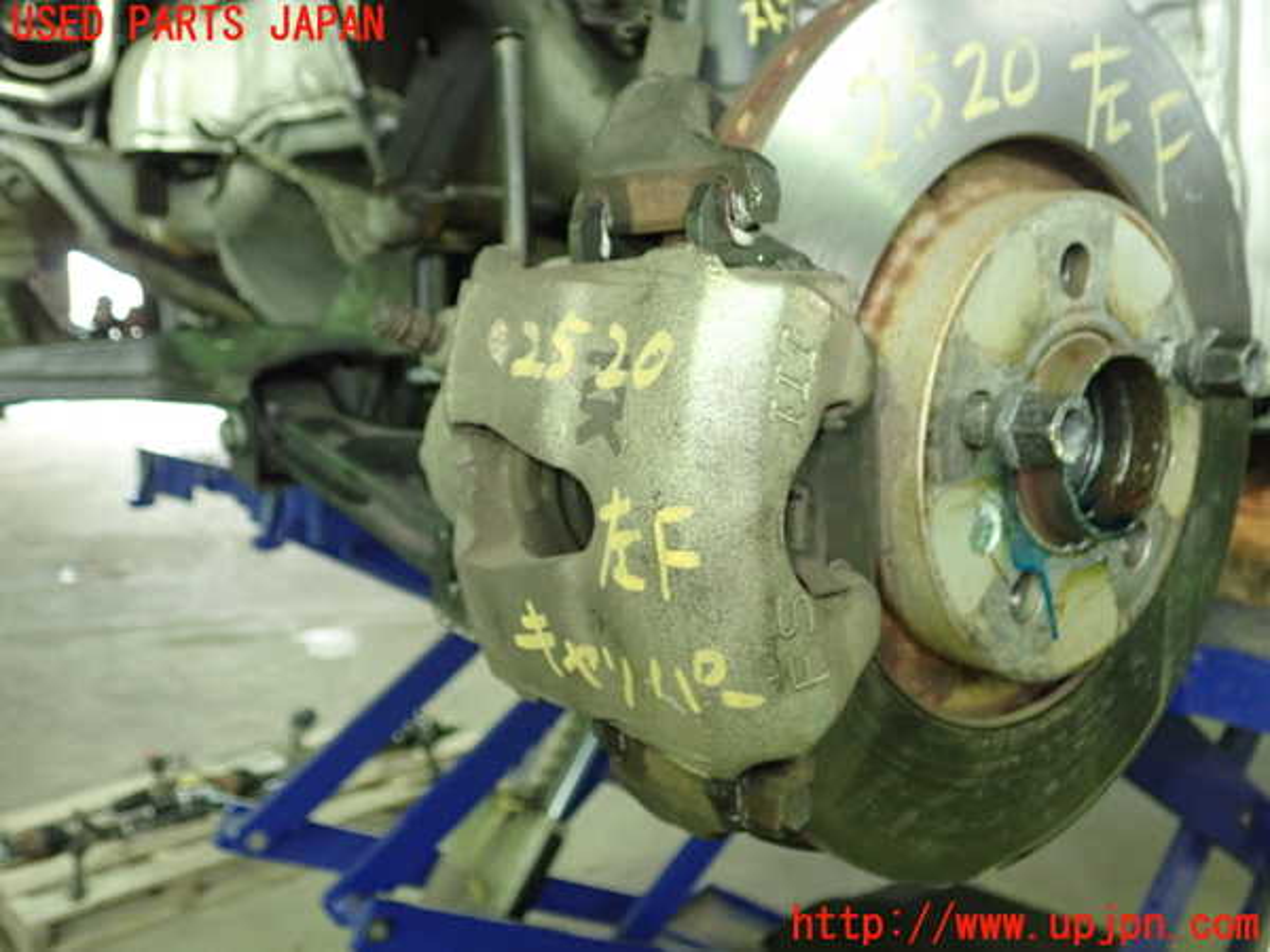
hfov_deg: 60.0
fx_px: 1101
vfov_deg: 46.8
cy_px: 476
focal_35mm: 30
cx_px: 635
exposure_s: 1/60
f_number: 2.3
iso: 800
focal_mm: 5.5
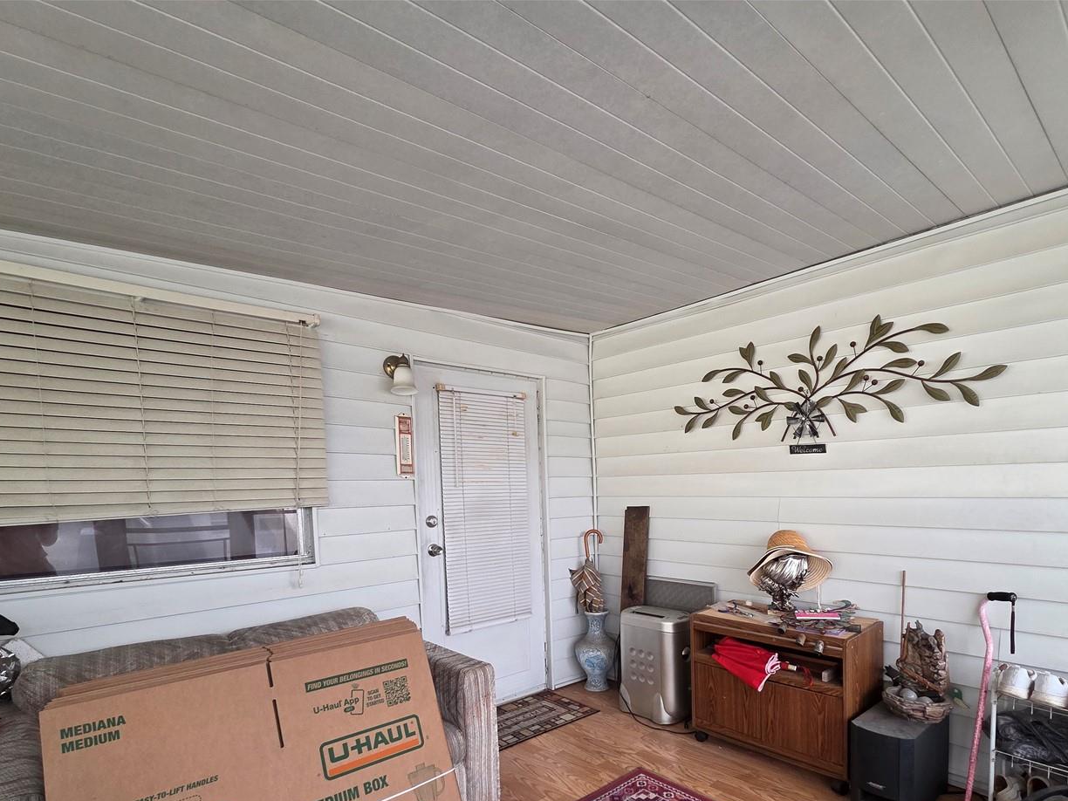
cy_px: 523
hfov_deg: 90.9
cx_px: 572
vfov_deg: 72.9
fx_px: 524
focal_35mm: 17
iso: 200
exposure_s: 1/60
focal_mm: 2.2
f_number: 2.2
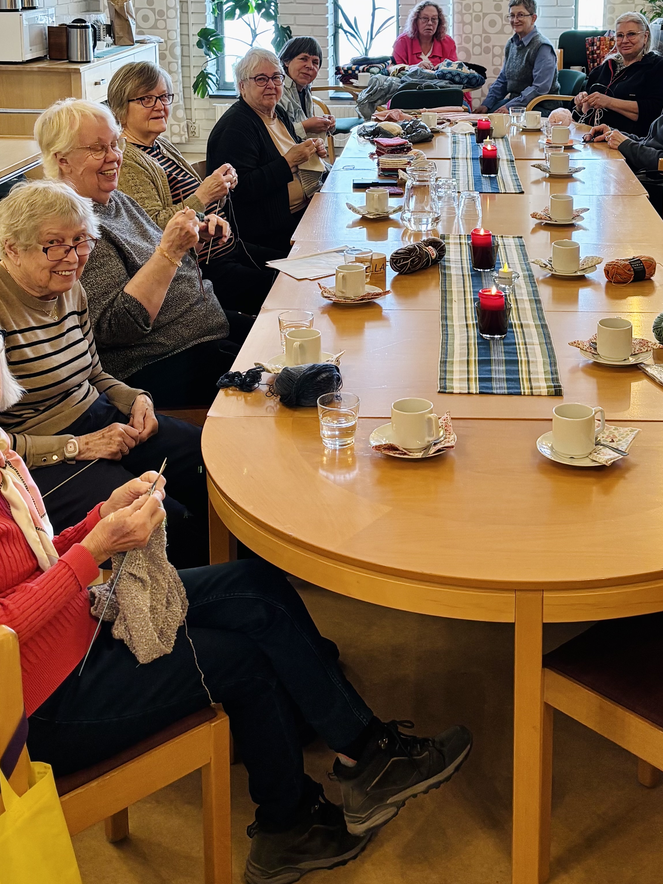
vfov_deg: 38.7
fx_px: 1200
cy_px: 159
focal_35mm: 47
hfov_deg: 30.6
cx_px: 447
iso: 125
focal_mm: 5.96
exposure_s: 1/100
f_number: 1.6
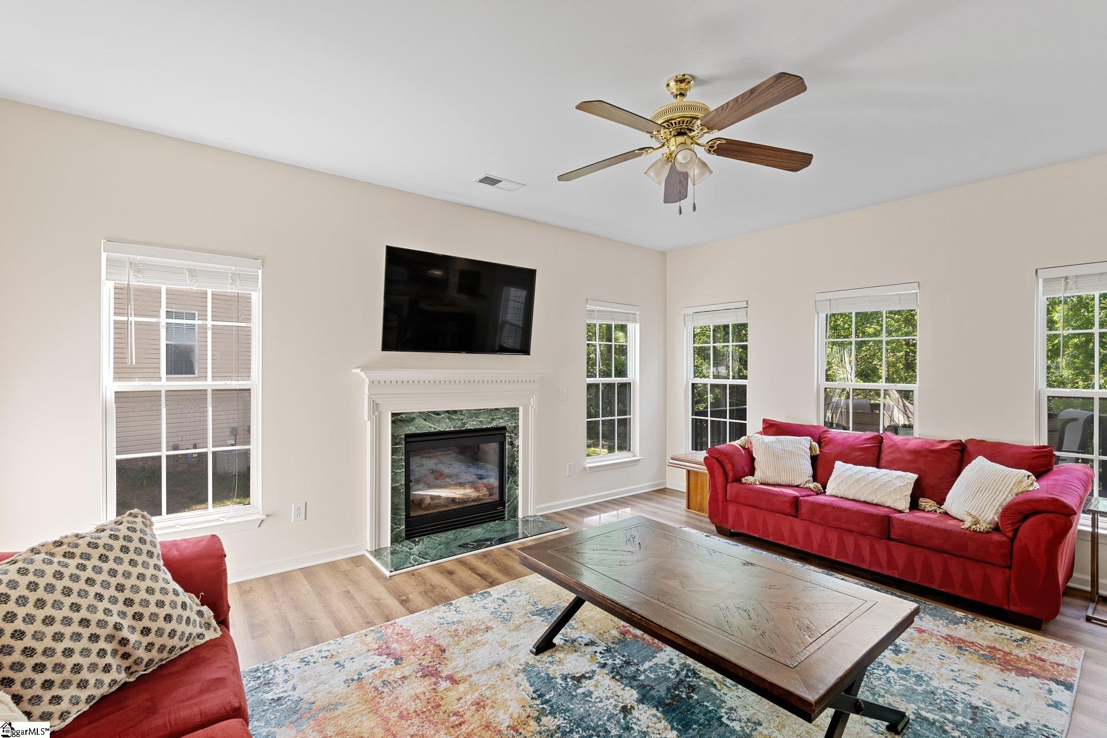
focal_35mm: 16
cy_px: 369
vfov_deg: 72.0
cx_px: 554
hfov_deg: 95.0
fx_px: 507
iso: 250
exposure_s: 1/6
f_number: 8
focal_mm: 16.5
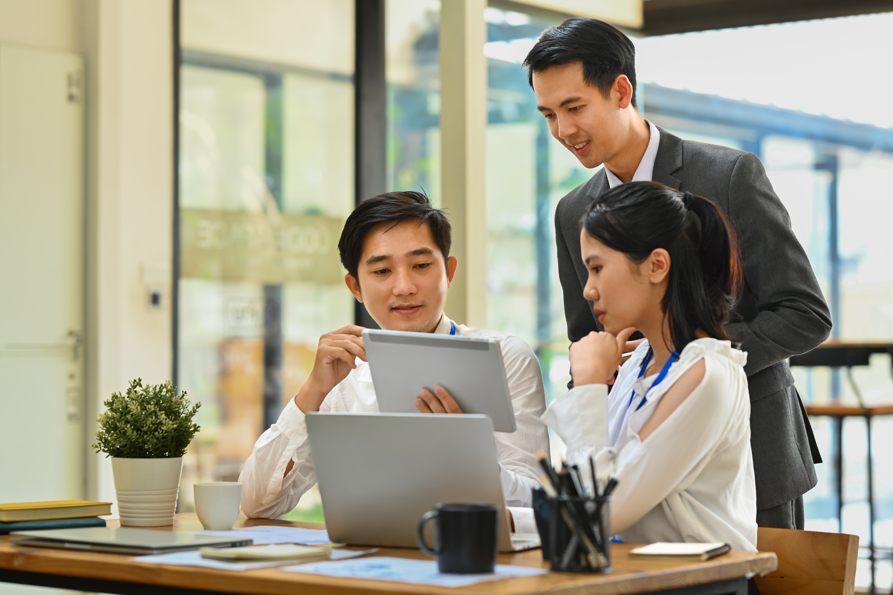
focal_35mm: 85
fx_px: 2108
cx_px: 446
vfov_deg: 16.1
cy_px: 298
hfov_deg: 23.9
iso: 200
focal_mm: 85
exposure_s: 1/125
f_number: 2.8
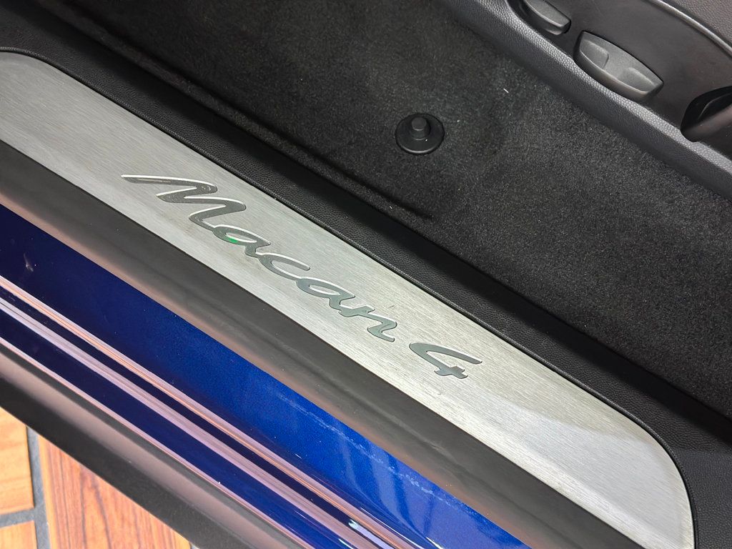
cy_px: 274
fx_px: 1015
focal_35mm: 48
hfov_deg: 39.7
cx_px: 366
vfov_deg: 30.3
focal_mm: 6.86
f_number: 1.78
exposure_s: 1/60
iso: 320
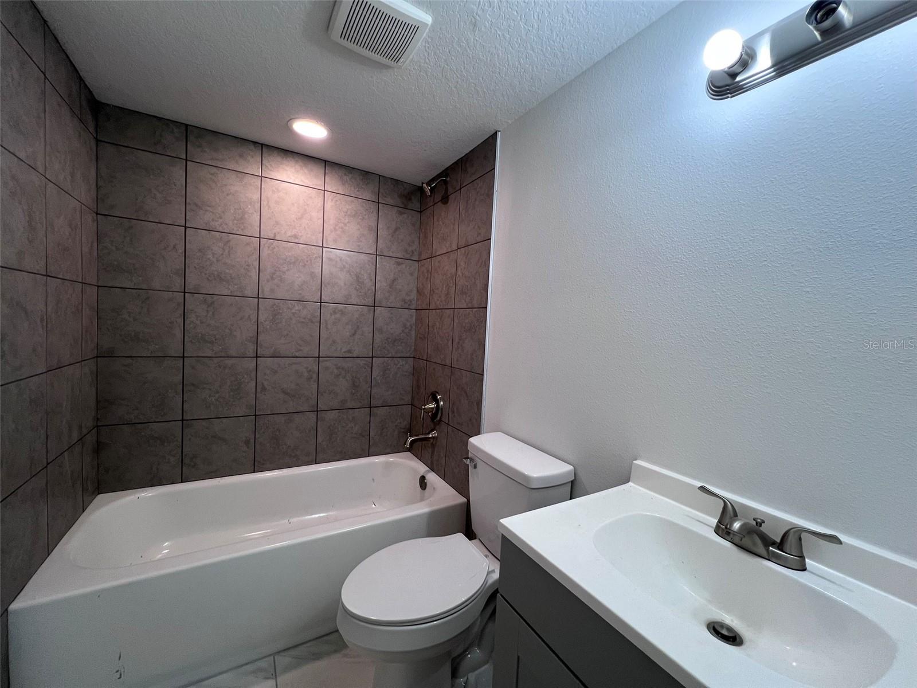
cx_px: 458
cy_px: 344
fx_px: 344
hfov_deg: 106.2
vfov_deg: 89.9
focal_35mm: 13
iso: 100
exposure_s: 1/120
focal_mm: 1.57
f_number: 1.8
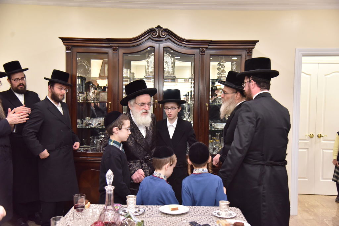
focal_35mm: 44
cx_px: 170
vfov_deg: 30.5
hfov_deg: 44.5
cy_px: 113
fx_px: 414
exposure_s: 1/160
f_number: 4
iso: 1600
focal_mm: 44
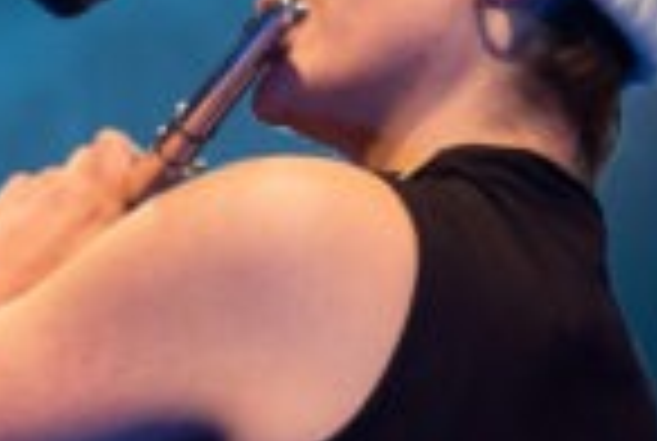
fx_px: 7443
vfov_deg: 3.4
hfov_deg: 5.1
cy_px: 104
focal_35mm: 407
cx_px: 135
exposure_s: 1/320
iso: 3200
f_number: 4
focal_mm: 135
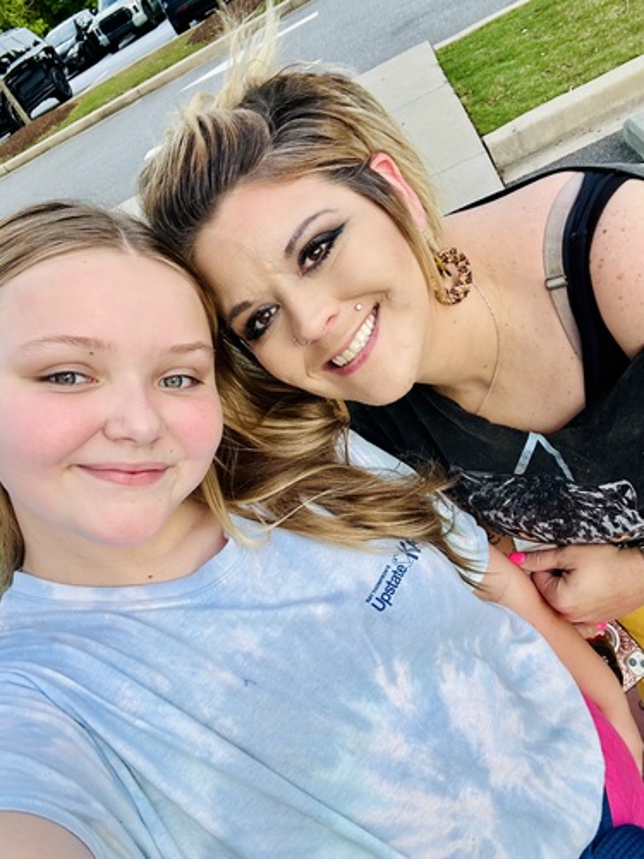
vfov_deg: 60.0
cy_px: 430
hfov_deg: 46.8
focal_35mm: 30
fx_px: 744
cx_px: 322
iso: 20
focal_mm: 2.69
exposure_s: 1/147
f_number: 1.9
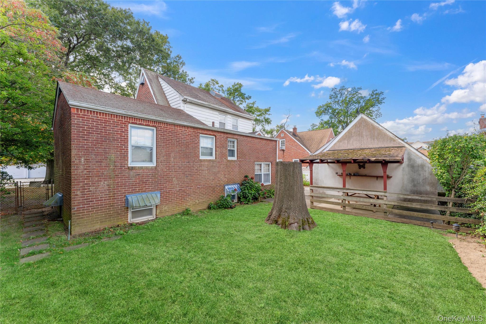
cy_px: 162
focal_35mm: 14
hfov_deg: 104.3
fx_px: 189
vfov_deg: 81.2
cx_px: 243
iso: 100
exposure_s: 1/25
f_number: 11
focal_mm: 14
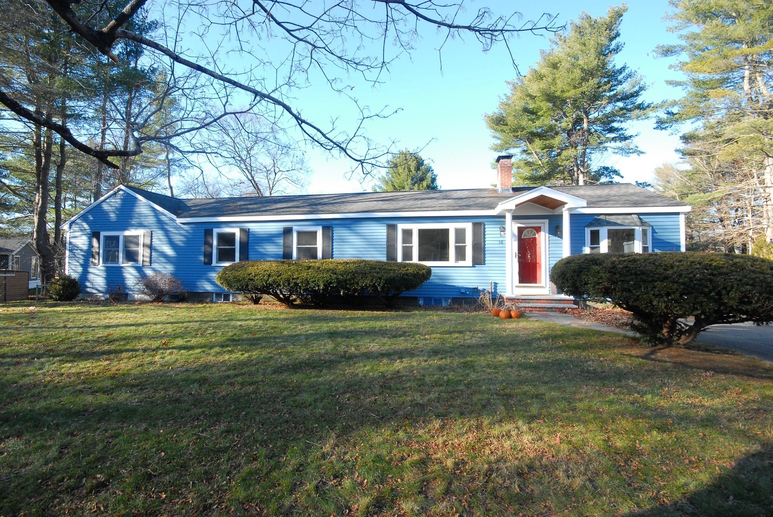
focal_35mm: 15
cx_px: 386
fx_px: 322
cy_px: 258
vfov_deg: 77.5
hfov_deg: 100.3
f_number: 10
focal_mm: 10
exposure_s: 1/60
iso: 400
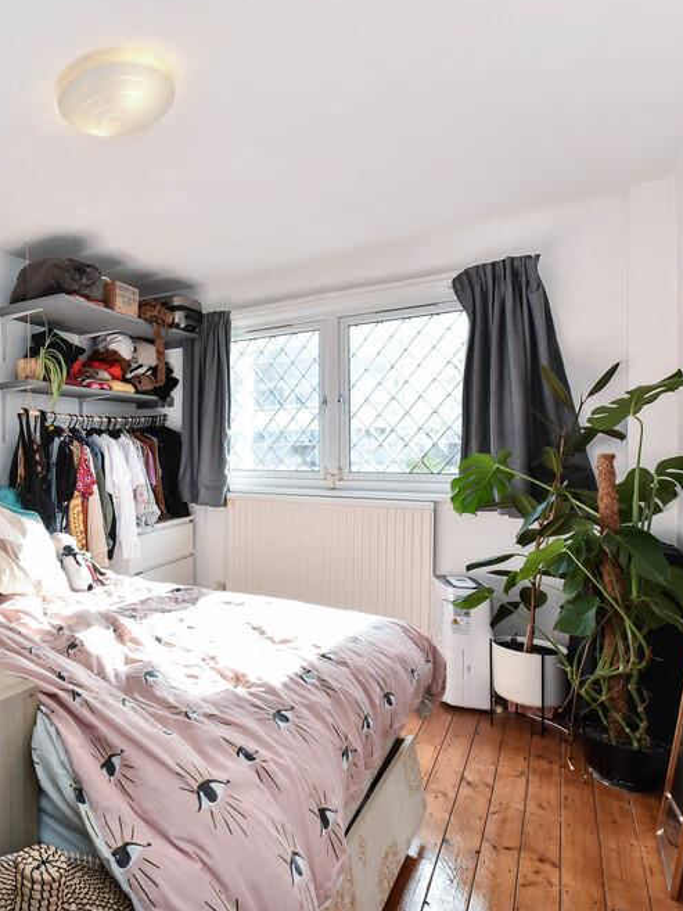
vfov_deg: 79.0
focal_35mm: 21
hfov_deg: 53.0
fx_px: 552
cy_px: 455
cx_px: 32
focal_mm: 14
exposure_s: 1/100
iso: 400
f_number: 8
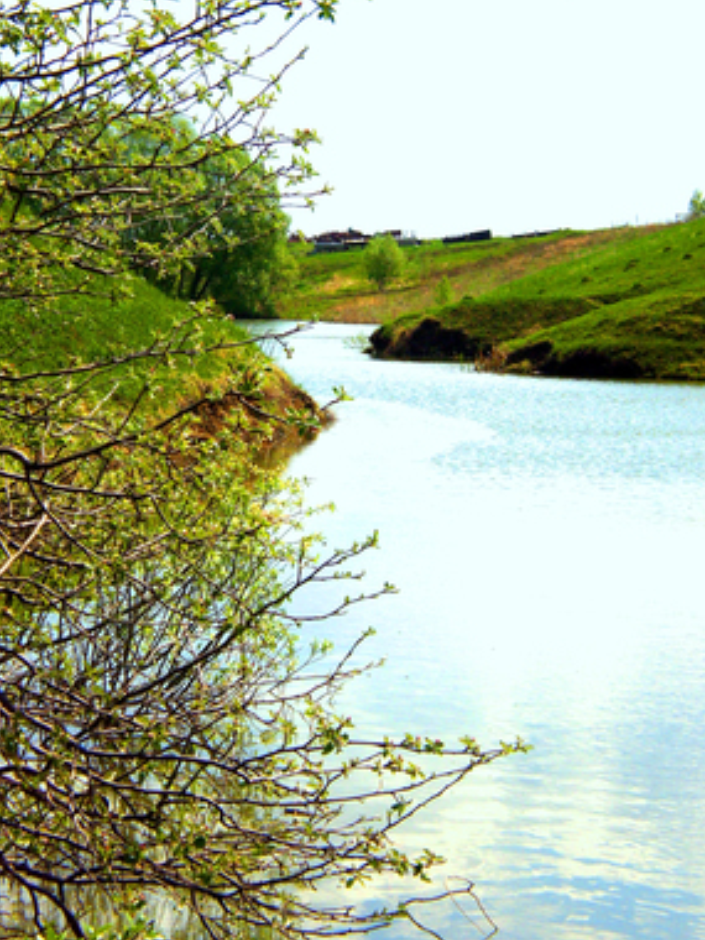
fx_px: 2797
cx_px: 361
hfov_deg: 14.4
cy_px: 463
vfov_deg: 19.1
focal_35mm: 103
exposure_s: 1/1000
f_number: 5.3
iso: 64
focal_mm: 15.3
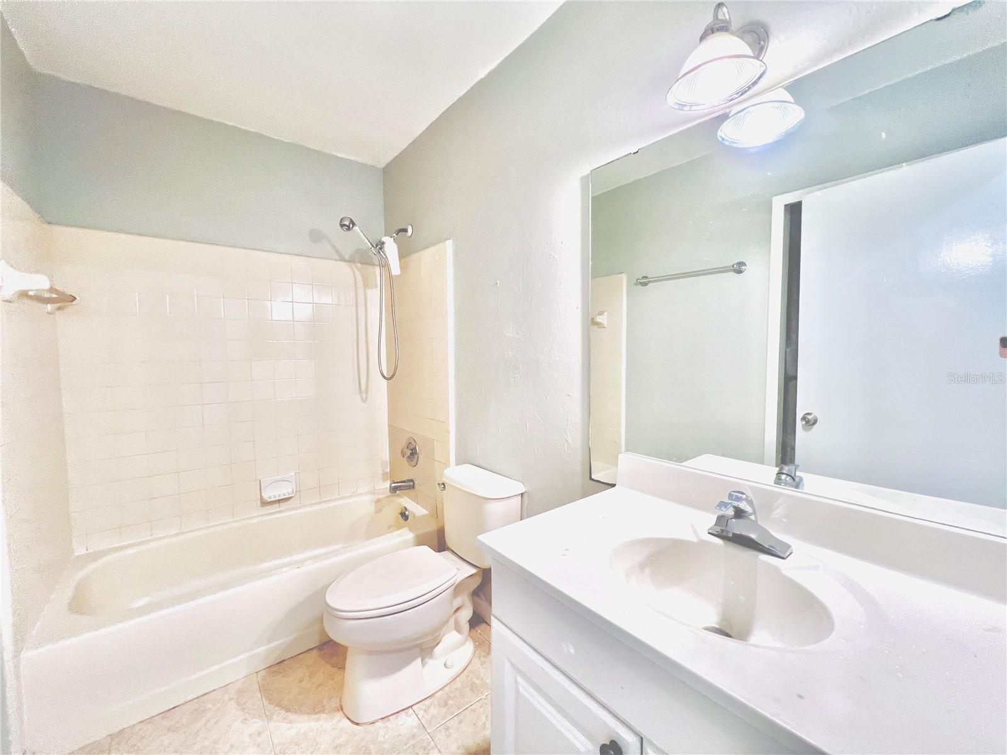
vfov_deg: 89.9
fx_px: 378
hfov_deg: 106.2
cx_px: 504
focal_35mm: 13
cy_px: 378
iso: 250
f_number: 1.8
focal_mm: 1.57
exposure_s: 1/120
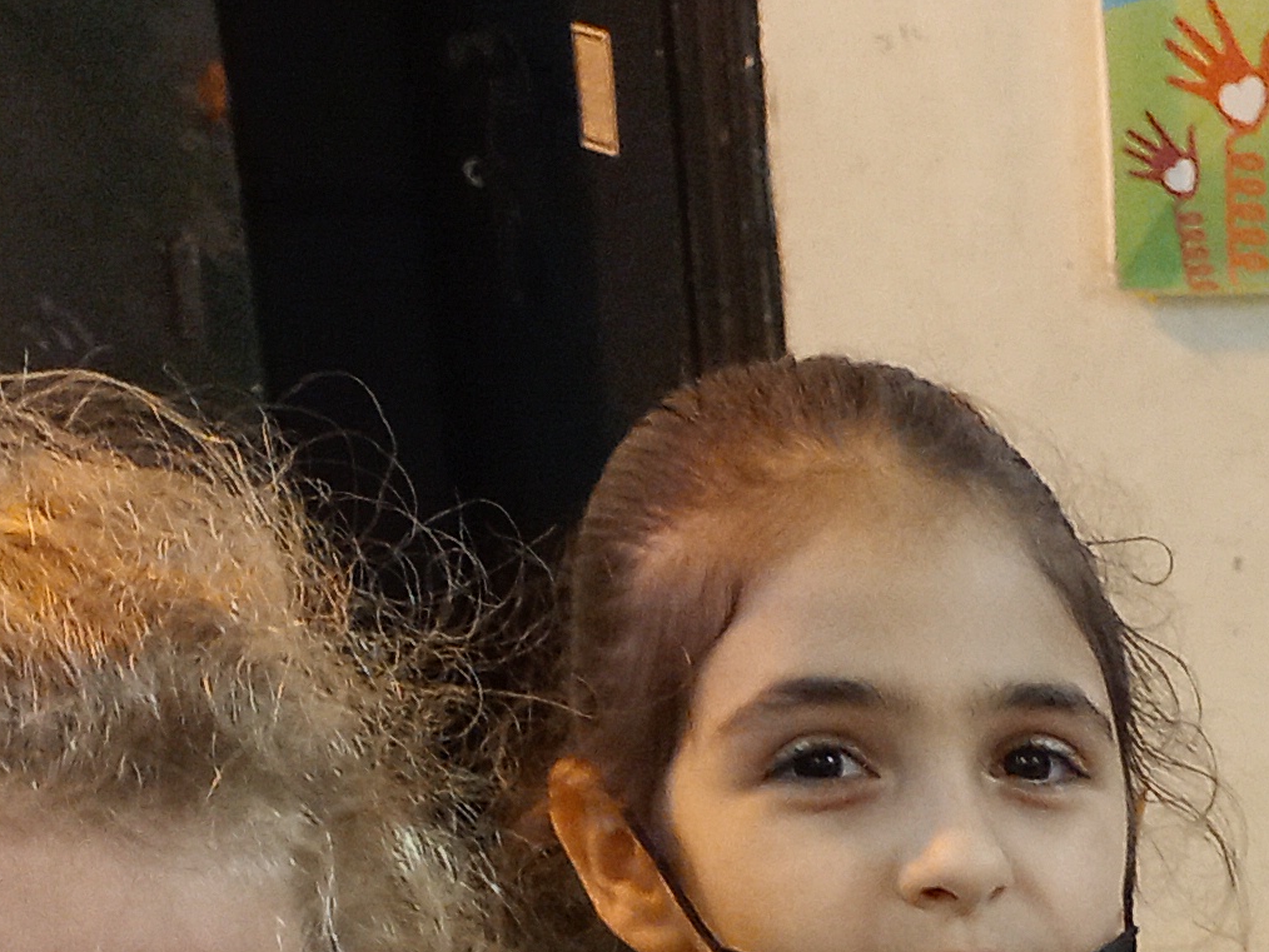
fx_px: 4180
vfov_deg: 11.6
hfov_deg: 15.6
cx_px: 2015
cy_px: 1947
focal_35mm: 114
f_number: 1.8
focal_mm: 4.6
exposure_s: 1/50
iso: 160
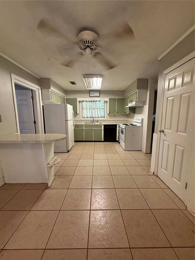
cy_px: 130
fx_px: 105
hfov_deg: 85.7
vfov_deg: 102.1
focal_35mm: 14
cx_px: 98
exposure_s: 1/60
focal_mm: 2.22
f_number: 2.2
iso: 250
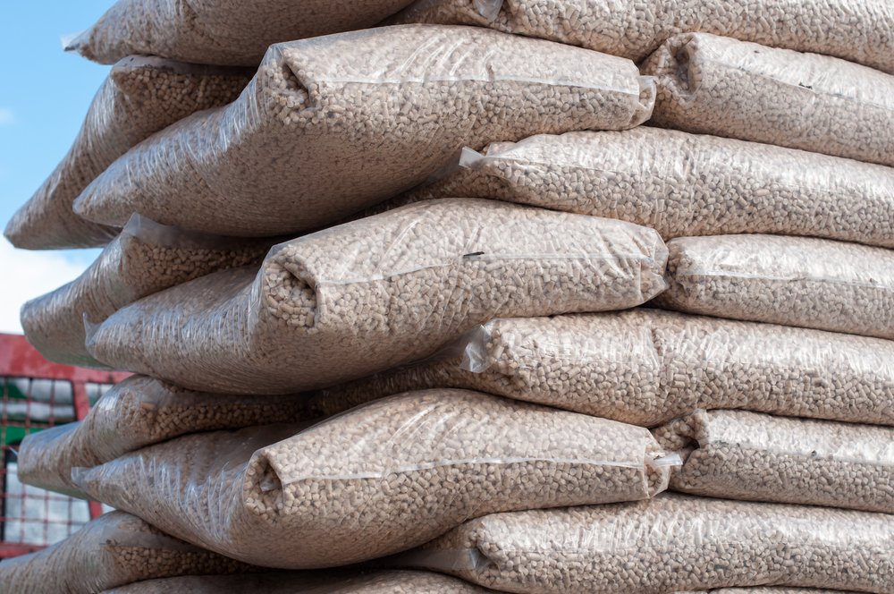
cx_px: 447
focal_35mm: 75
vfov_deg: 18.1
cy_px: 297
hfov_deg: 27.0
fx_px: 1860
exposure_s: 1/400
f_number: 5.6
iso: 200
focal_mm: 50
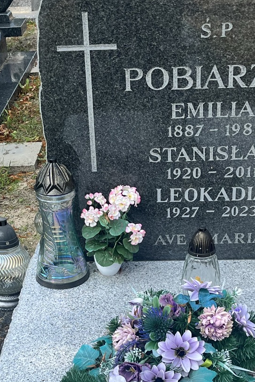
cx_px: 116
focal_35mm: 68
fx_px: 722
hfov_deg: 20.0
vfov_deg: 28.9
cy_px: 313
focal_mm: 5.1
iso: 50
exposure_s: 1/1802
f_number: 1.6
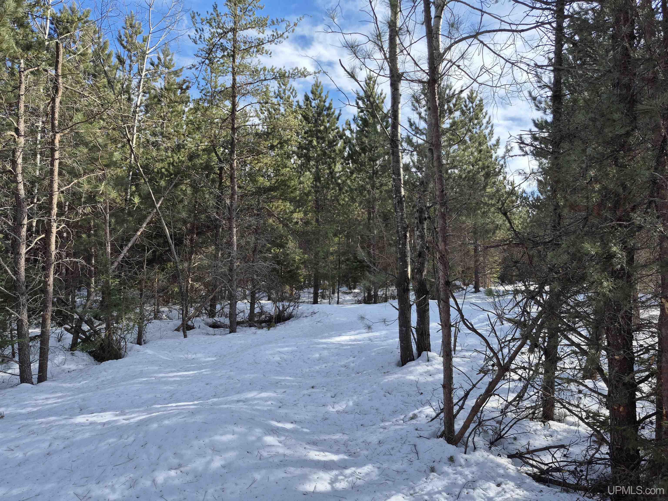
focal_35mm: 23
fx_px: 444
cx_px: 334
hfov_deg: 73.9
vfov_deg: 58.9
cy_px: 250
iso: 25
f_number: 1.8
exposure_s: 1/920
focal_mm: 5.4
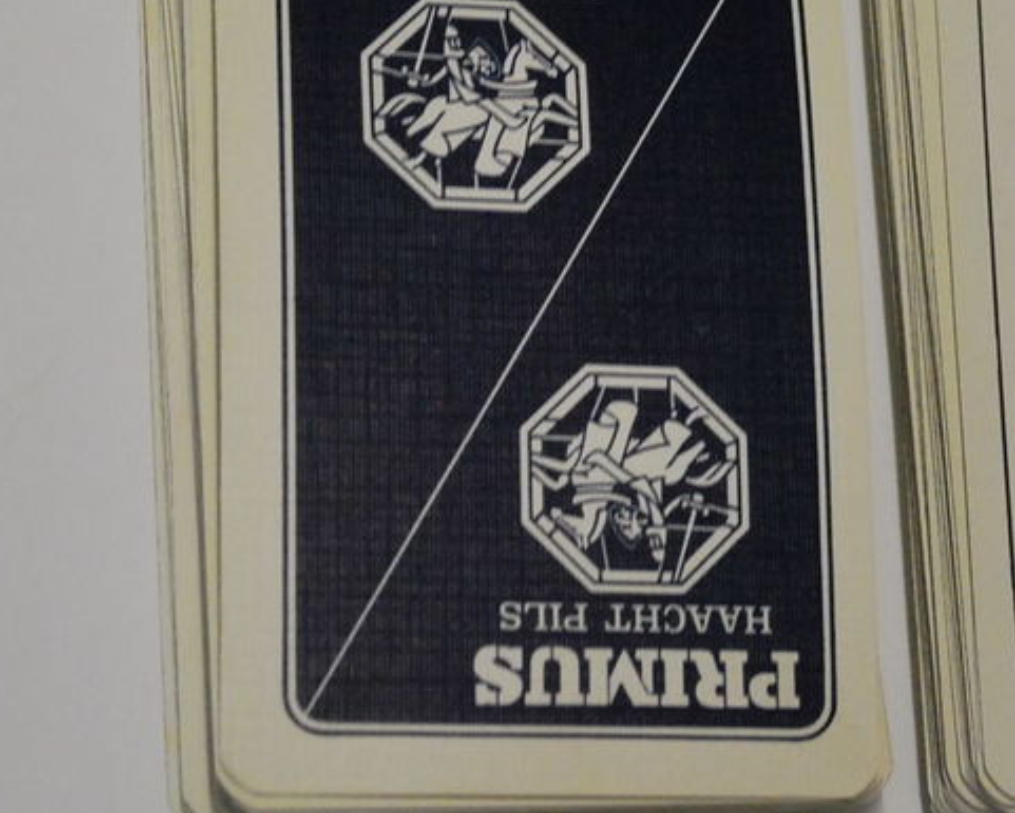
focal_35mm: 161
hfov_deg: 11.9
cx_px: 857
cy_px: 314
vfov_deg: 9.6
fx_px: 4837
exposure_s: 1/30
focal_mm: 55
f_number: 8
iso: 1600
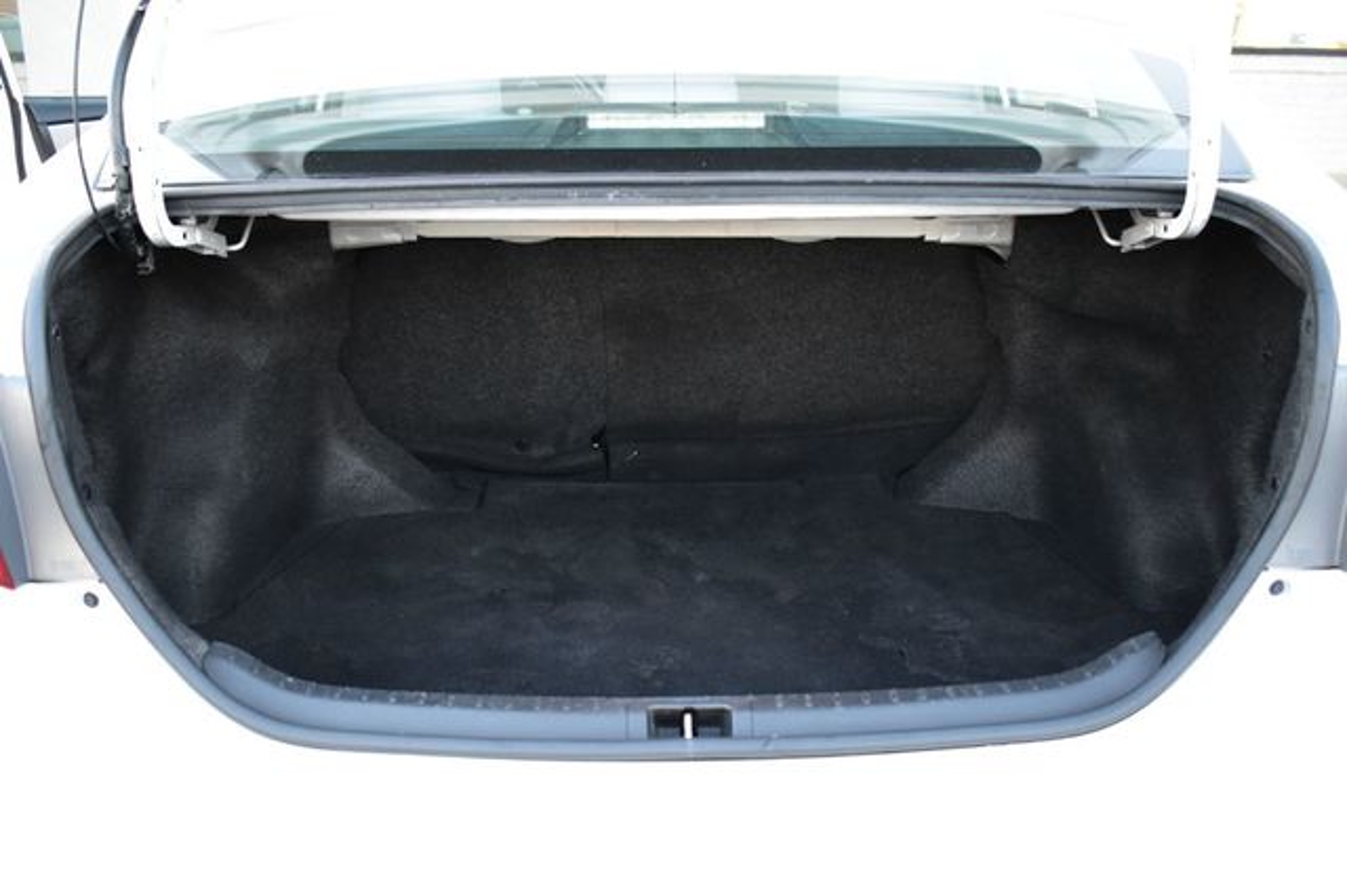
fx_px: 1290
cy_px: 448
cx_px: 674
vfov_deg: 38.3
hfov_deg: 55.1
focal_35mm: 34
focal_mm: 23
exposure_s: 1/15
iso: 1600
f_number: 4.5
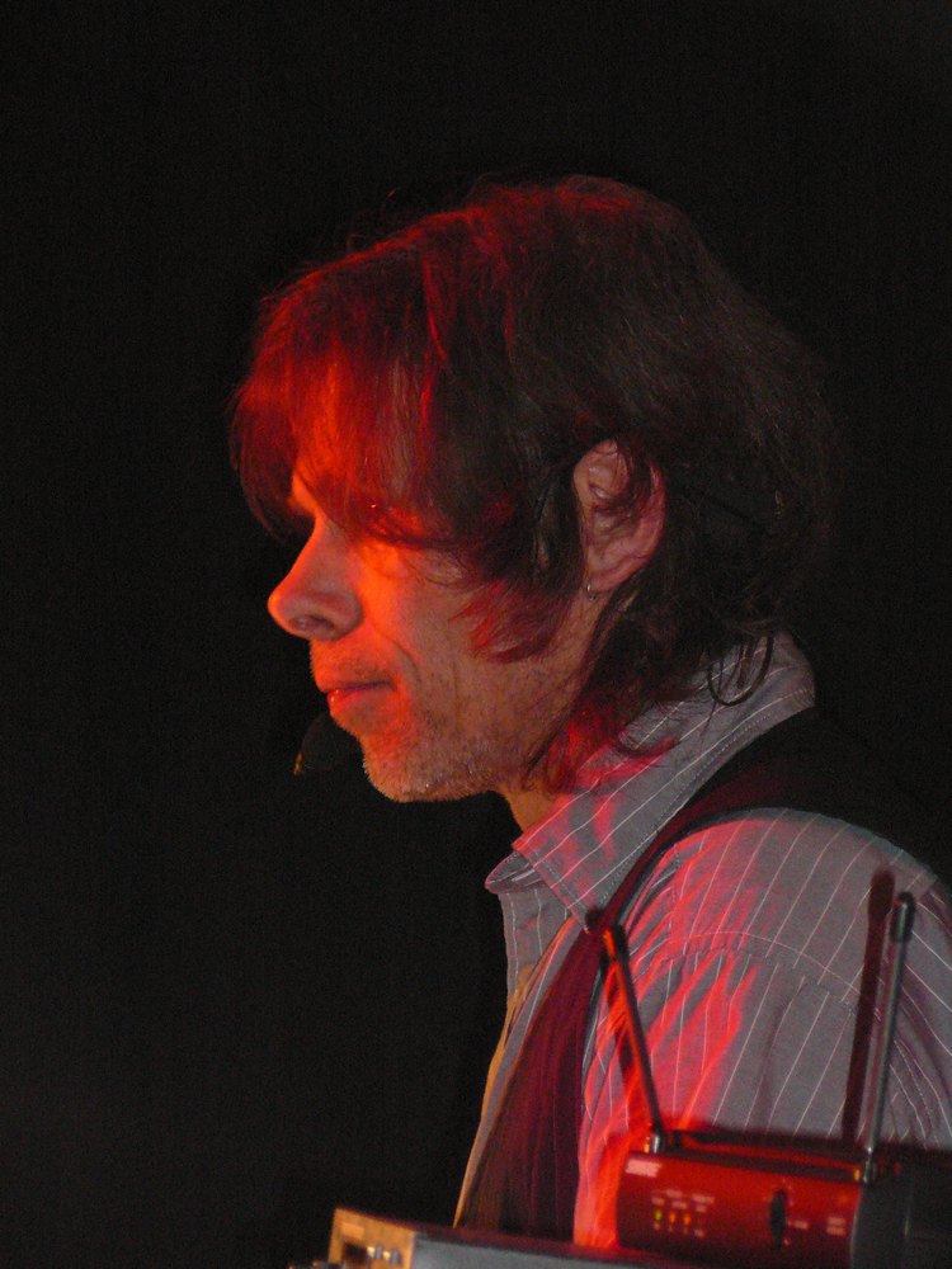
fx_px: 8397
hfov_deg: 6.5
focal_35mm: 229
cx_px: 476
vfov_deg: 8.6
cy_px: 634
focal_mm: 34.1
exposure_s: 1/30
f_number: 4.1
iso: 400
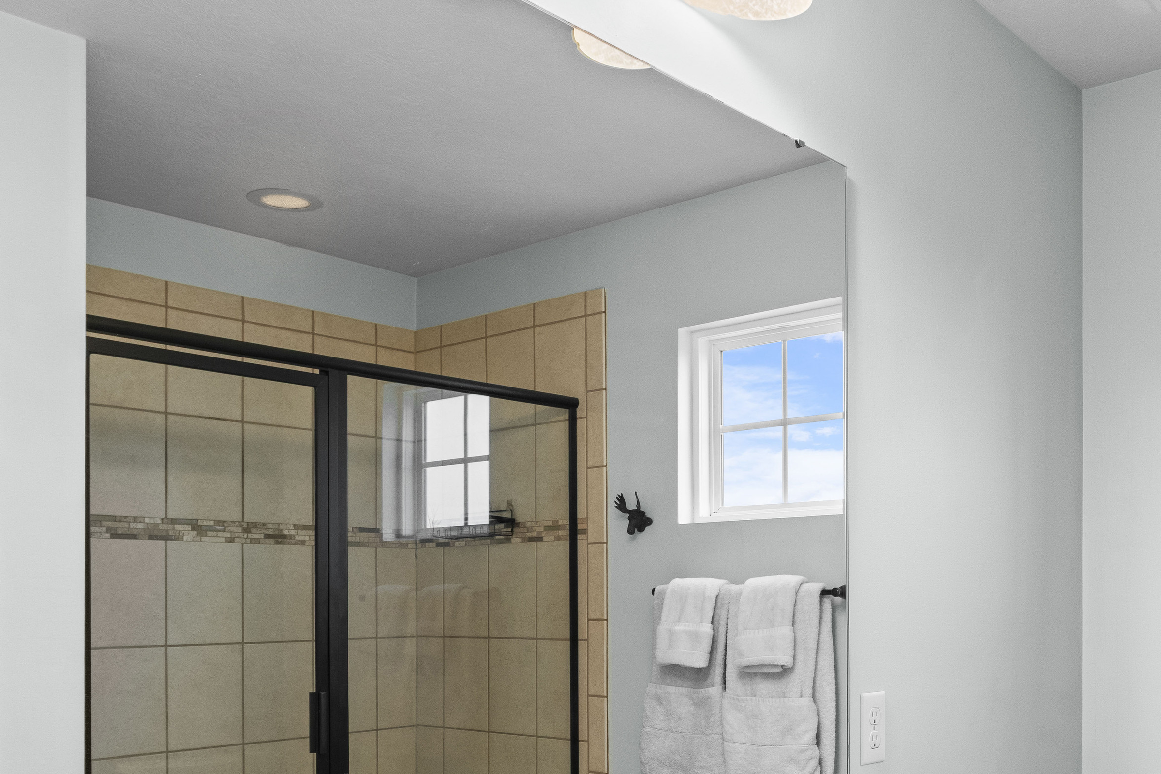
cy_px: 582
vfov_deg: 36.0
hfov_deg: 52.3
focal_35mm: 36
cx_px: 758
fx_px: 1161
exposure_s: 1/2.5
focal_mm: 17
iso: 500
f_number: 7.1
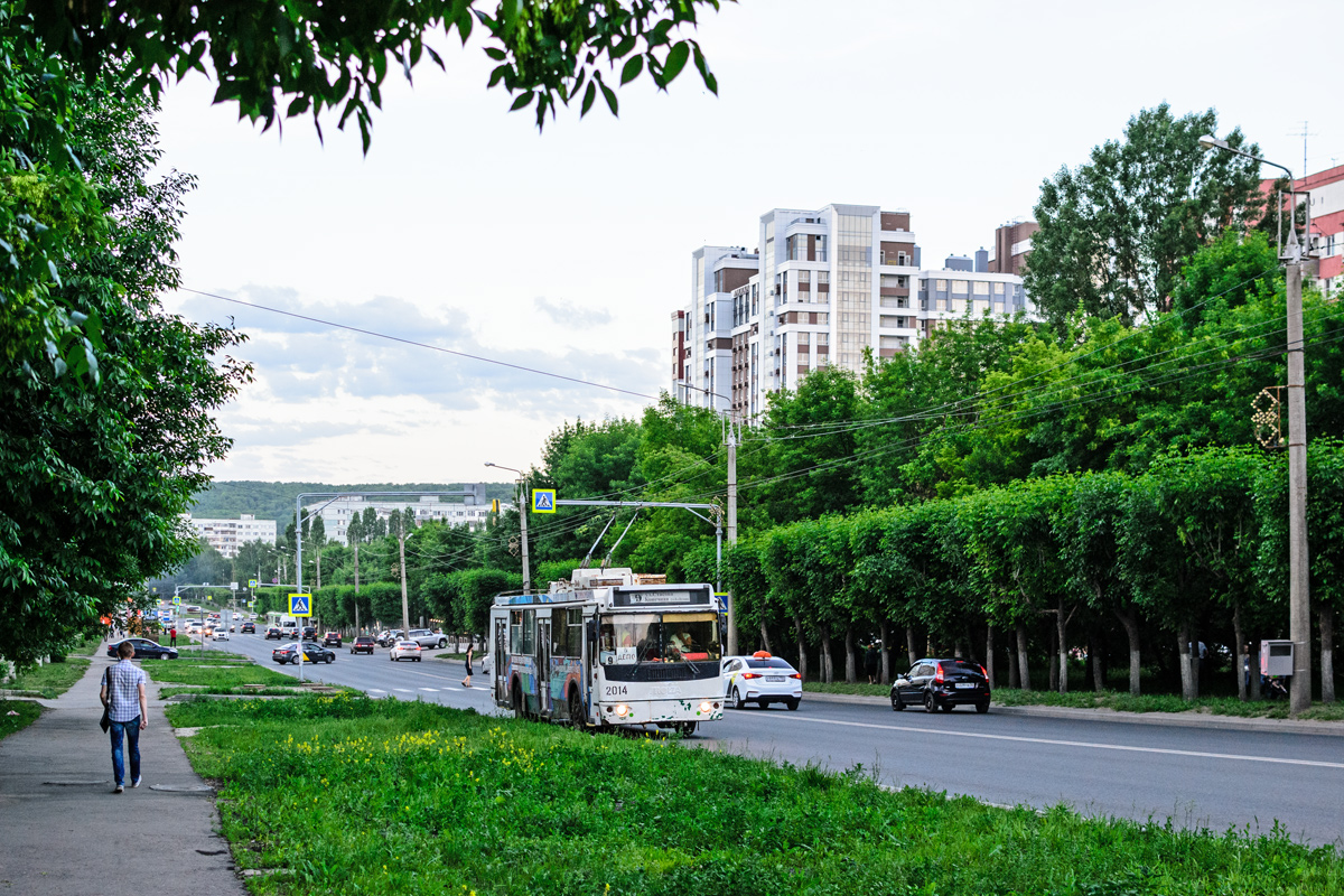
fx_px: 1960
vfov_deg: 25.8
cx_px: 672
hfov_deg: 37.9
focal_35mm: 52
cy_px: 448
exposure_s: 1/320
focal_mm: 35
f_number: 4
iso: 400
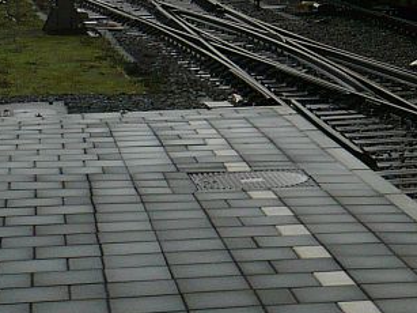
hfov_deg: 13.3
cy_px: -152
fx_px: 1650
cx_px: 700
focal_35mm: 137
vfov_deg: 10.5
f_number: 2.8
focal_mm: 5.8
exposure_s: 1/160
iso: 100
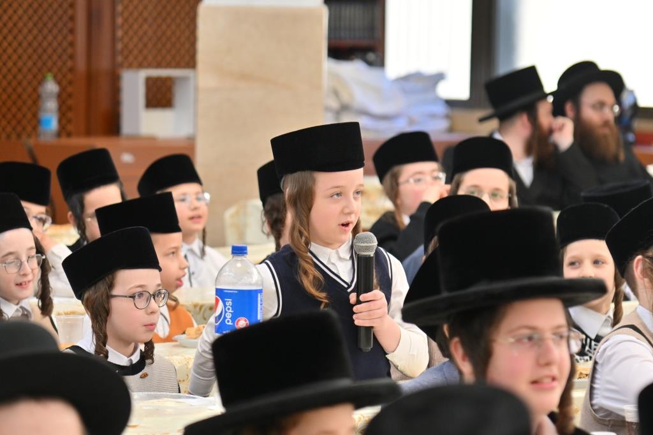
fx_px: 3264
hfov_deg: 11.4
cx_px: 326
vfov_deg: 7.6
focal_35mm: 180
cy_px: 218
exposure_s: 1/500
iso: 500
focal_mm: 120
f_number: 4
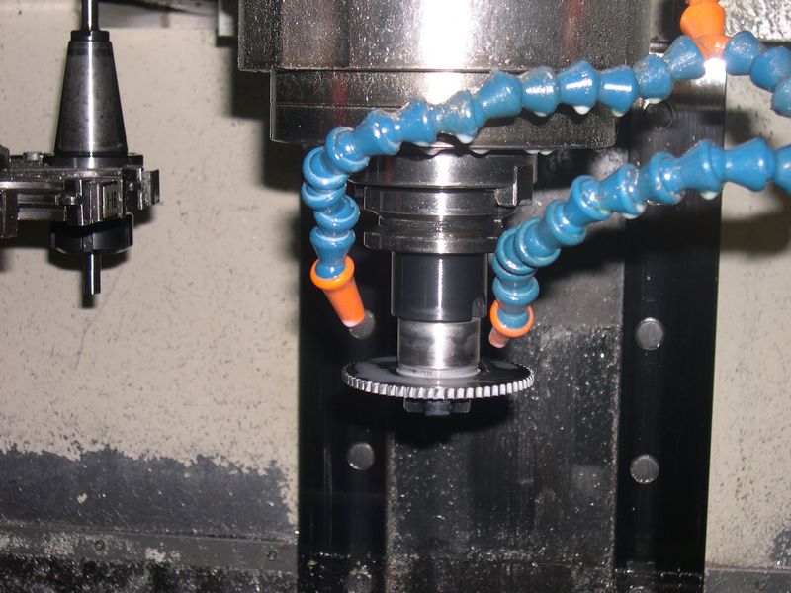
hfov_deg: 31.2
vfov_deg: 23.7
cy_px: 296
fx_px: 1417
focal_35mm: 62
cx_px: 396
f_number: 3.5
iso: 100
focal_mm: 13.2
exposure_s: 1/60
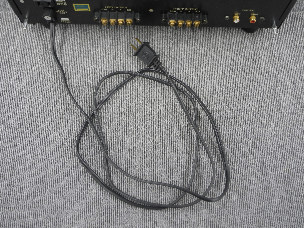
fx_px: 360
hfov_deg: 45.8
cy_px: 114
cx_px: 152
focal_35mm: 41
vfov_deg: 35.1
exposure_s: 1/30
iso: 220
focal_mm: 8.8
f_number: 3.2
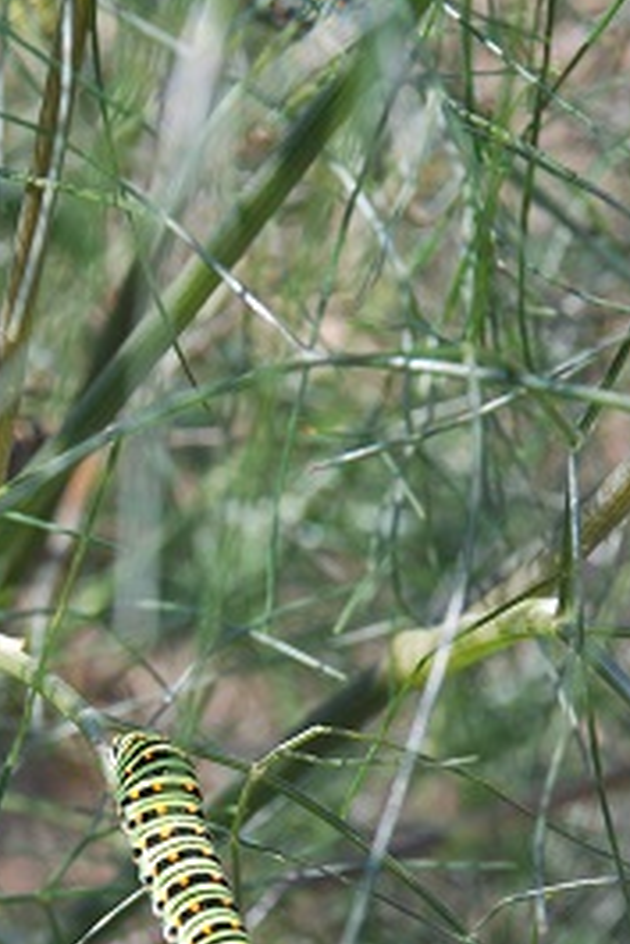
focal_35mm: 322
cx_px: 148
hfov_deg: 4.3
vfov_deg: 6.4
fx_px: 8444
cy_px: 876
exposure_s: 1/160
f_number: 10
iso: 400
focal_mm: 95
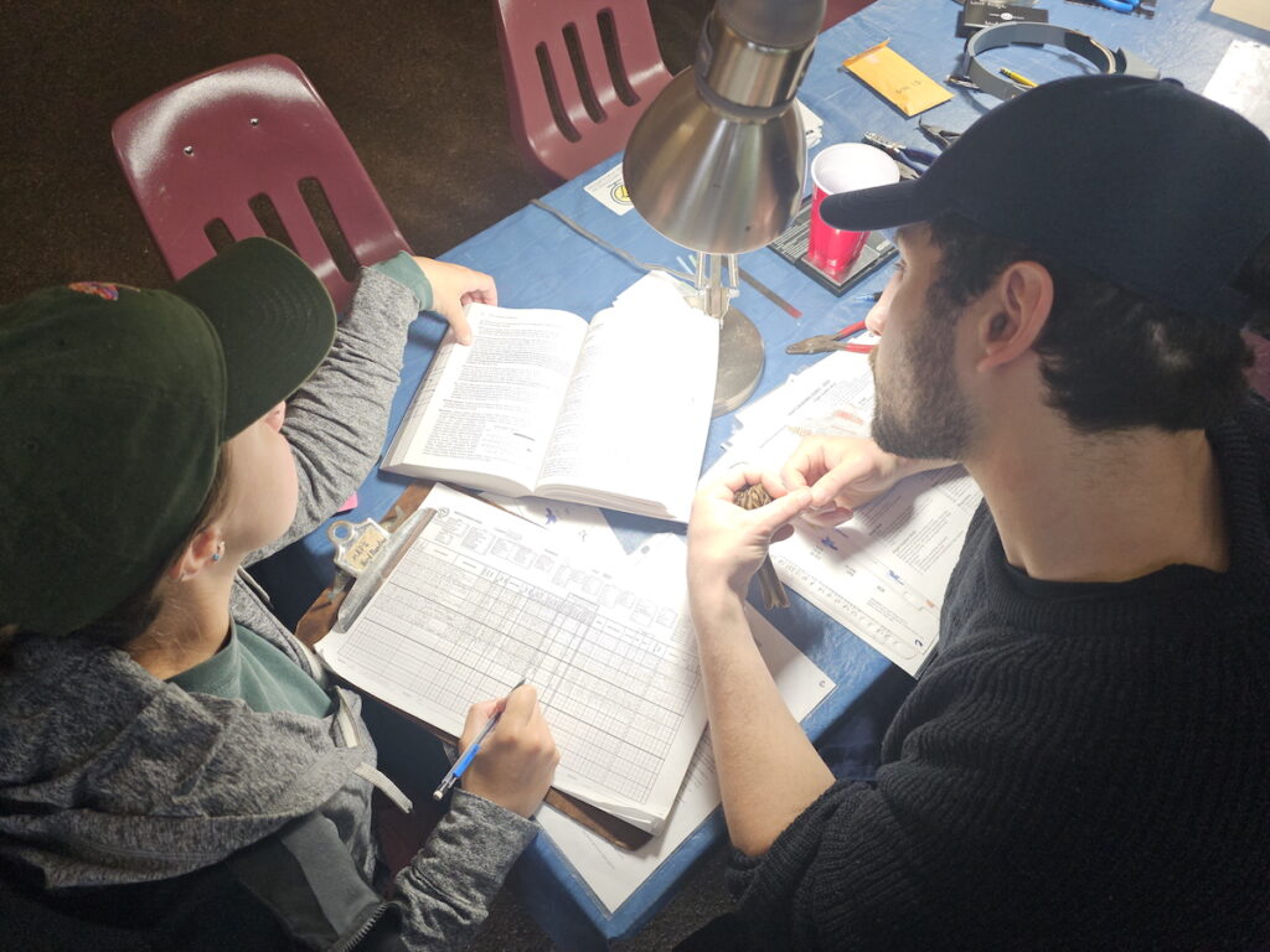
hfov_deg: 73.9
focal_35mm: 23
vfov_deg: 58.9
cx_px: 635
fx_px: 844
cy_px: 476
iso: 80
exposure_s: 1/120
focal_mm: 6.3
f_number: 1.7
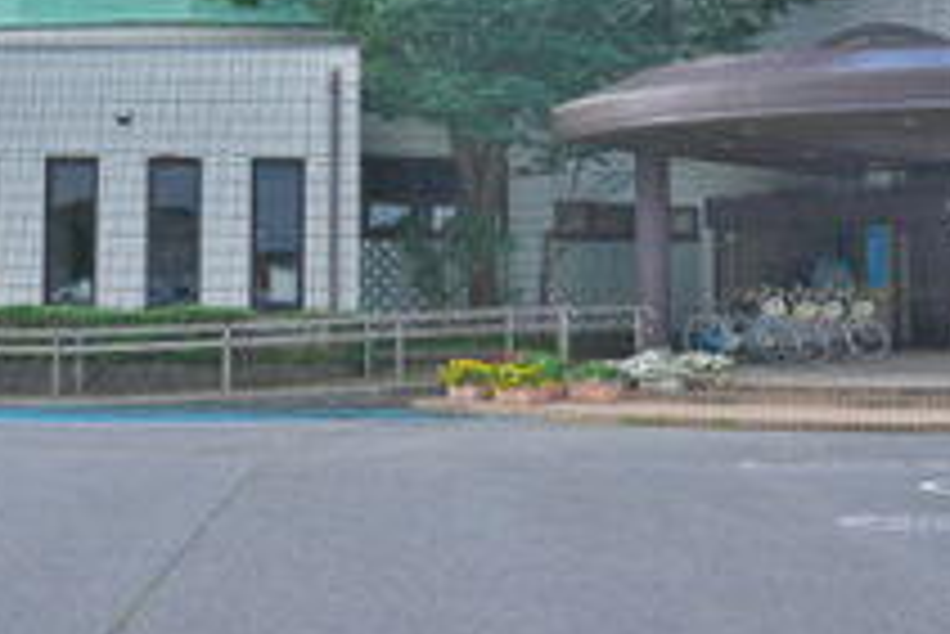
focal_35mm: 74
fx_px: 1954
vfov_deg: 17.8
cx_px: 311
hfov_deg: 27.2
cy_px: -72
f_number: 10
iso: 100
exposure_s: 1/100
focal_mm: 26
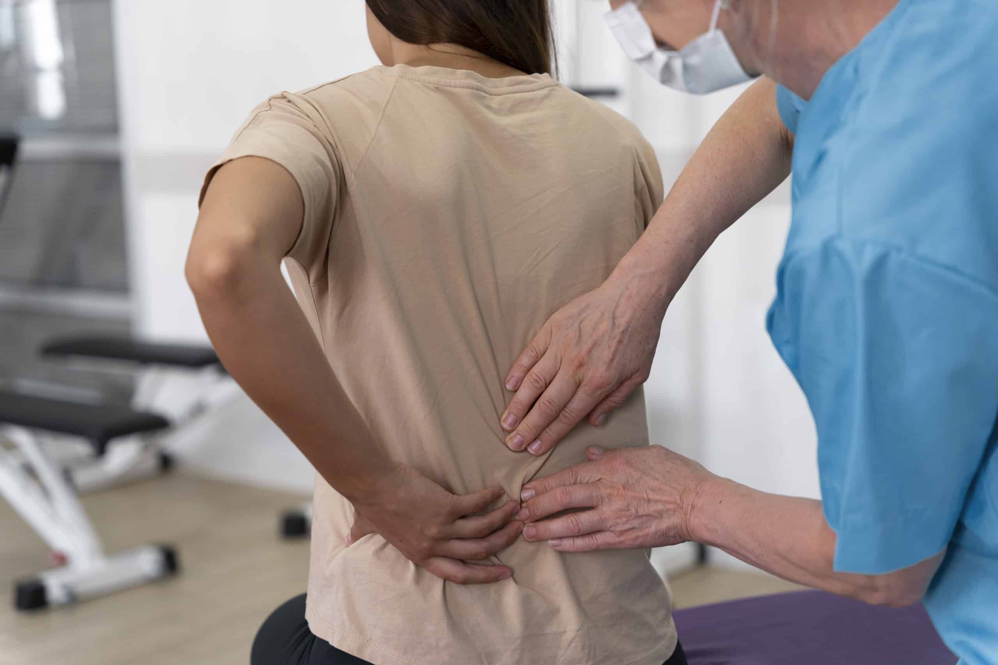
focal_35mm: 64
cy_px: 332
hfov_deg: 31.6
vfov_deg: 21.3
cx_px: 499
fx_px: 1766
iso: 500
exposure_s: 1/250
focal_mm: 63.7
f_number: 2.8
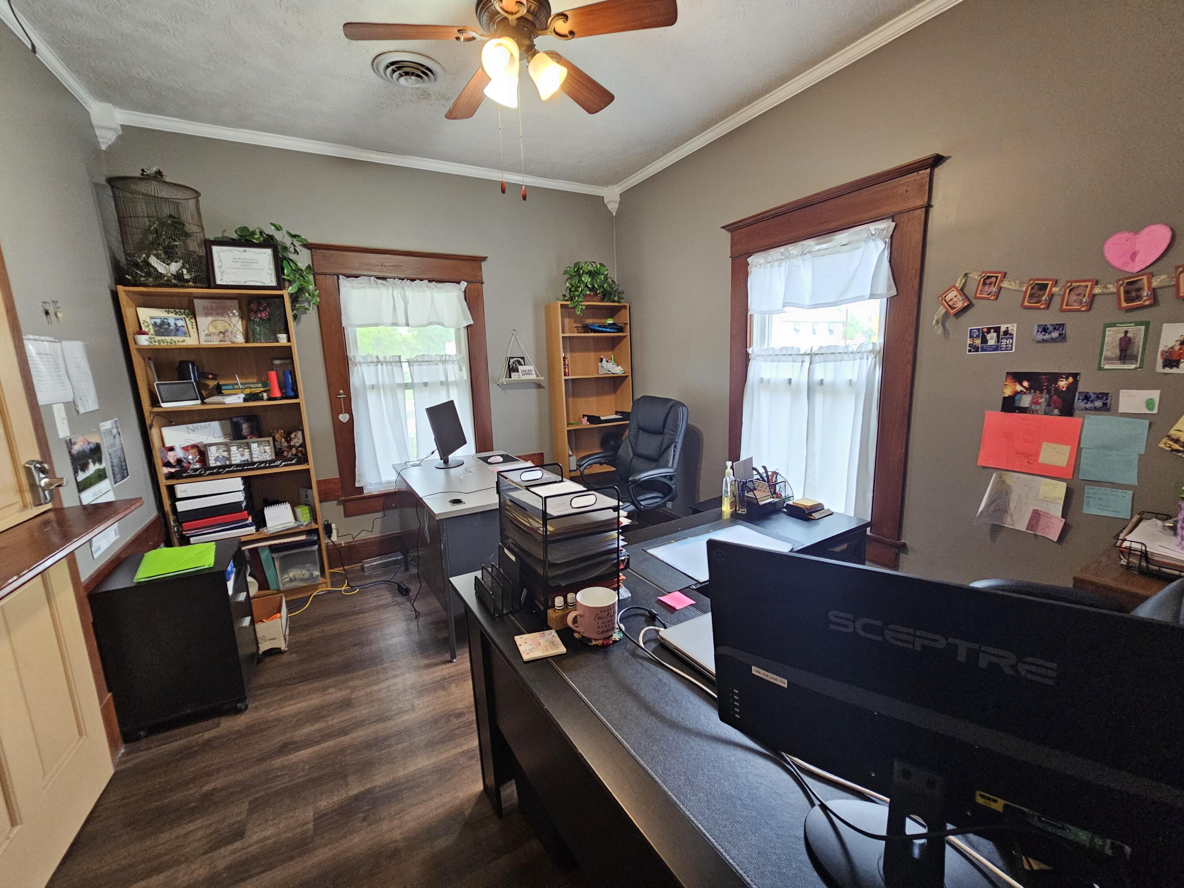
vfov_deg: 89.9
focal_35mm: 13
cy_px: 444
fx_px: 445
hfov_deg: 106.2
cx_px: 592
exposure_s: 1/40
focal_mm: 2.2
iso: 320
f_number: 2.2
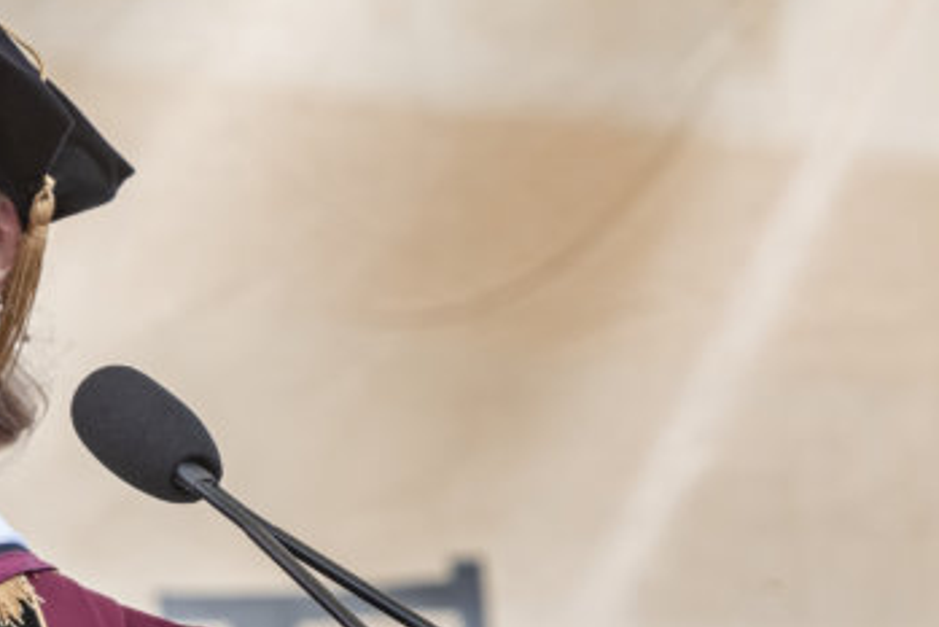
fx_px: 16856
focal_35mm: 646
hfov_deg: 3.2
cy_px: 583
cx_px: 186
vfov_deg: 2.1
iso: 640
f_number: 13
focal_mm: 220
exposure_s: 1/160
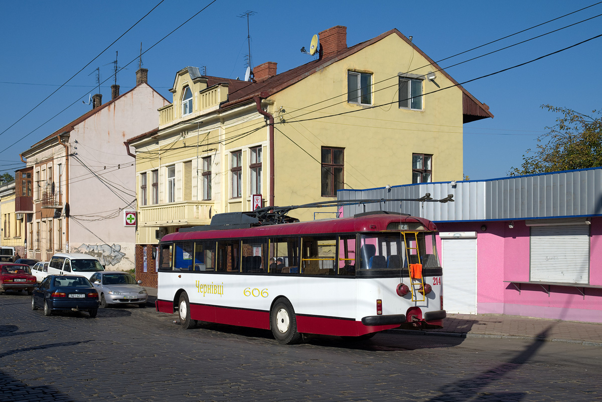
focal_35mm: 42
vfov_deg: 31.9
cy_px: 201
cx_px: 301
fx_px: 702
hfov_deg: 46.4
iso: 200
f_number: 6.4
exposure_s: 1/800
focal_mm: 27.7
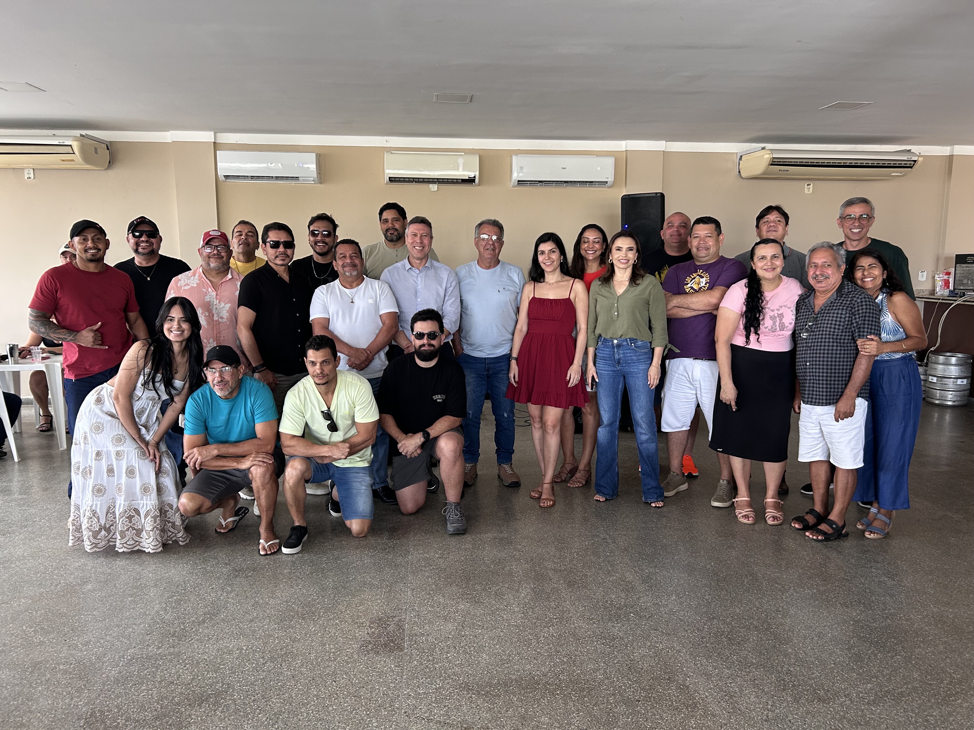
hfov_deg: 67.3
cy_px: 365
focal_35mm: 26
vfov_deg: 53.1
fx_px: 732
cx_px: 487
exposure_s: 1/60
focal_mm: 5.7
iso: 125
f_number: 1.5
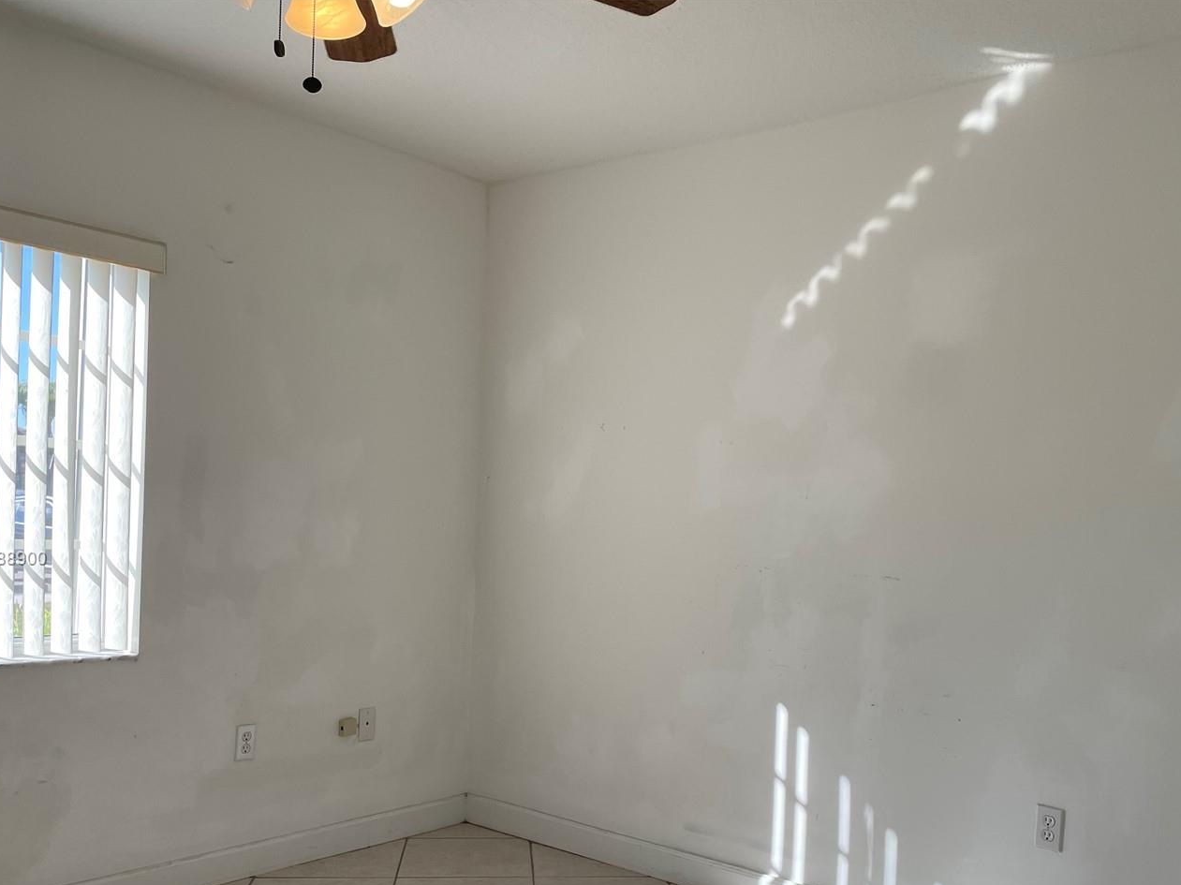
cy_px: 559
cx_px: 647
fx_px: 1126
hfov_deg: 55.3
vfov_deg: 42.6
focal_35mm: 33
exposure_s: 1/379
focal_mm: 4.2
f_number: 1.6
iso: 32
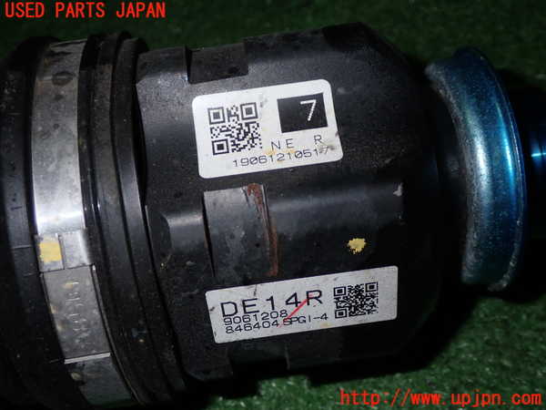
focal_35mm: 44
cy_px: 205
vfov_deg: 32.9
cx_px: 273
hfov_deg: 42.9
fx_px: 694
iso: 200
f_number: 9
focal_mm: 7.84
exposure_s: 1/40
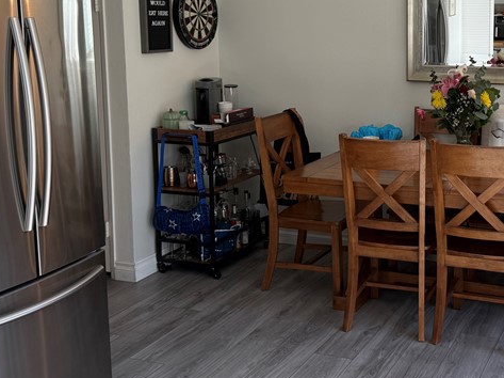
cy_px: 119
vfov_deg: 27.8
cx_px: 402
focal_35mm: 52
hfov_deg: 35.7
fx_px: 757
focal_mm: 6.76
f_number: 1.78
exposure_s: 1/239
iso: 100
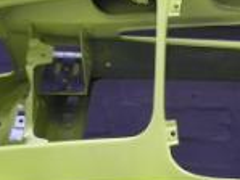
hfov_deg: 17.3
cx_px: 295
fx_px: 749
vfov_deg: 13.2
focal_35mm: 108
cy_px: 238
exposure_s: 1/50.6
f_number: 2.8
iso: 65
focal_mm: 5.6
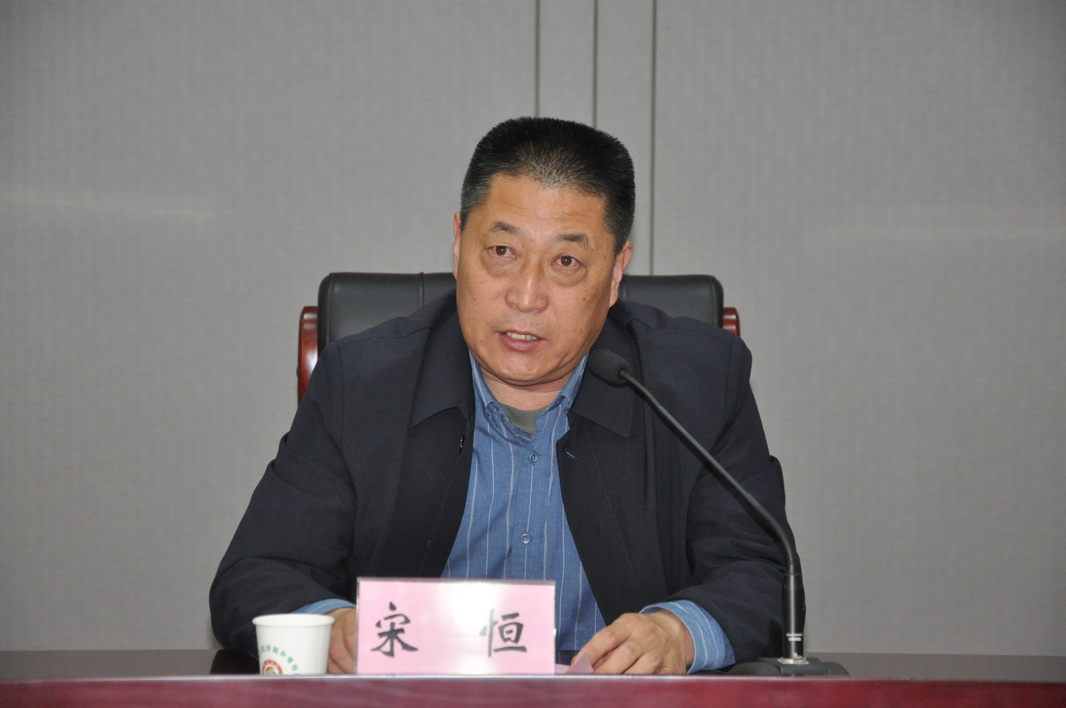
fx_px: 3771
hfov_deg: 16.1
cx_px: 533
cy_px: 354
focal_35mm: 128
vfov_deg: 10.7
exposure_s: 1/60
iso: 1600
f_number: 5.6
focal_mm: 85
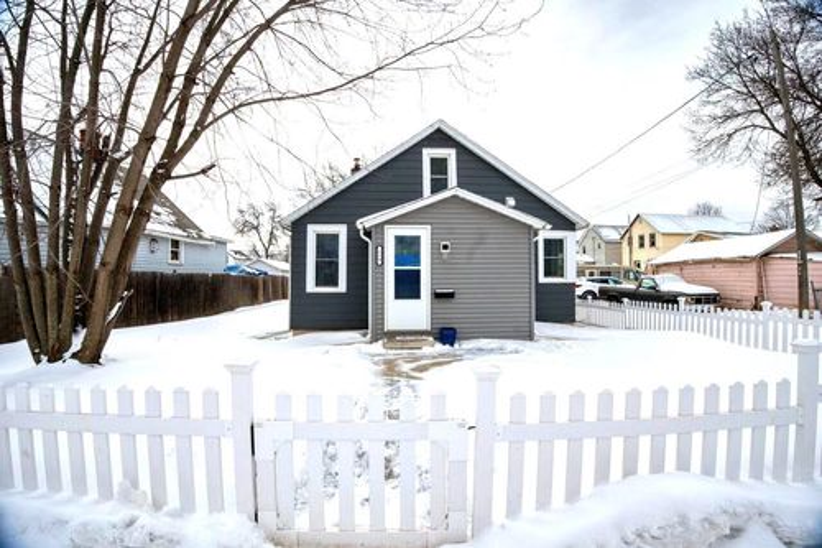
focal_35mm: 14
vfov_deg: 81.2
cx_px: 411
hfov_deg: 104.3
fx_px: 320
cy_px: 274
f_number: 8
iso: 800
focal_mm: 14
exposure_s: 1/3000
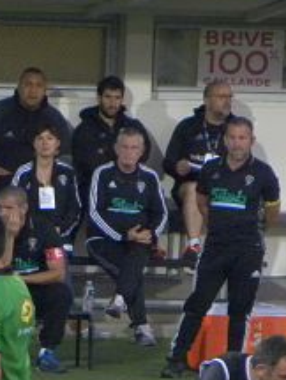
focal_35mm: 1340
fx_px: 14718
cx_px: -60
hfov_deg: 1.1
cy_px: 343
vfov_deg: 1.5
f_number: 5
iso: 400
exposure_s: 1/133
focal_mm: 85.6
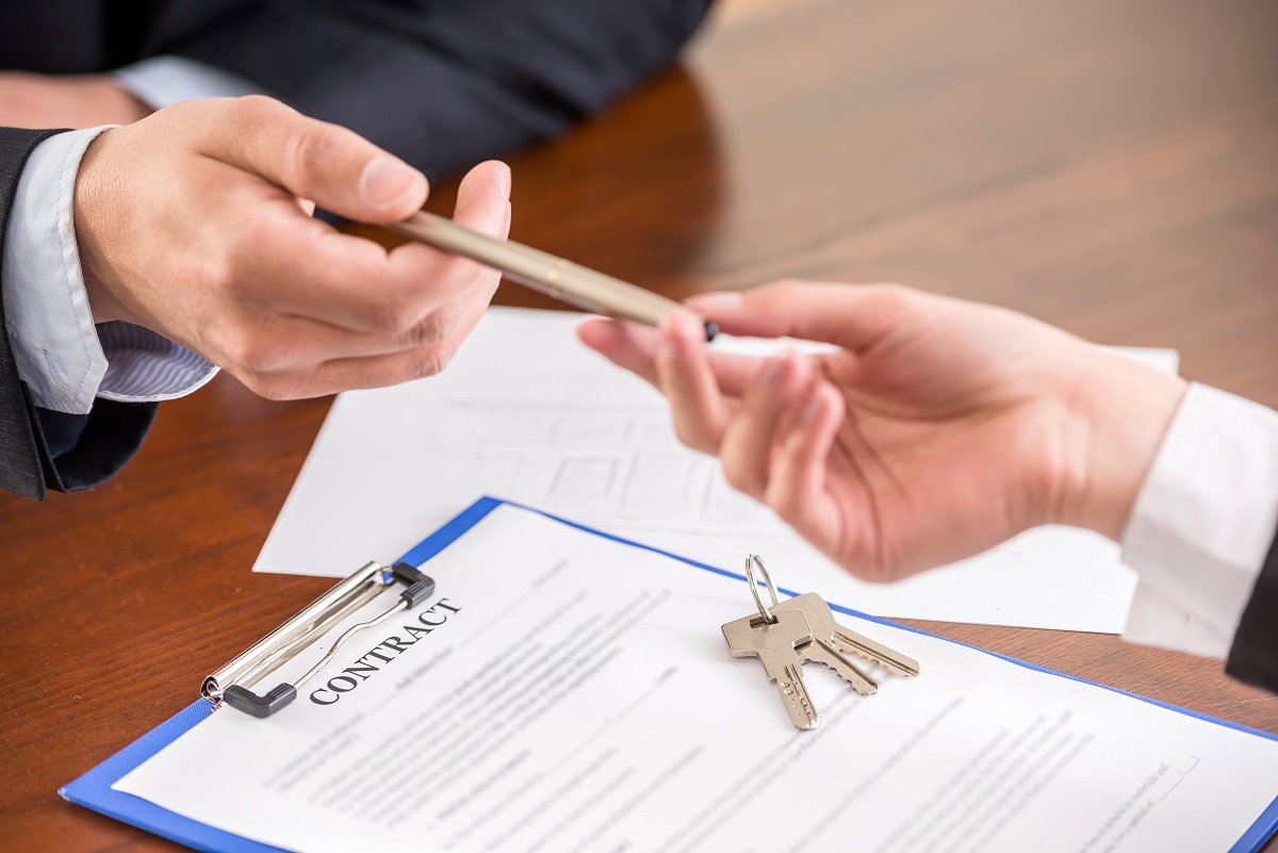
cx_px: 639
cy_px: 426
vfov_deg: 11.2
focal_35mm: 122
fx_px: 4332
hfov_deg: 16.8
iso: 400
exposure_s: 1/250
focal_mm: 122
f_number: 3.5
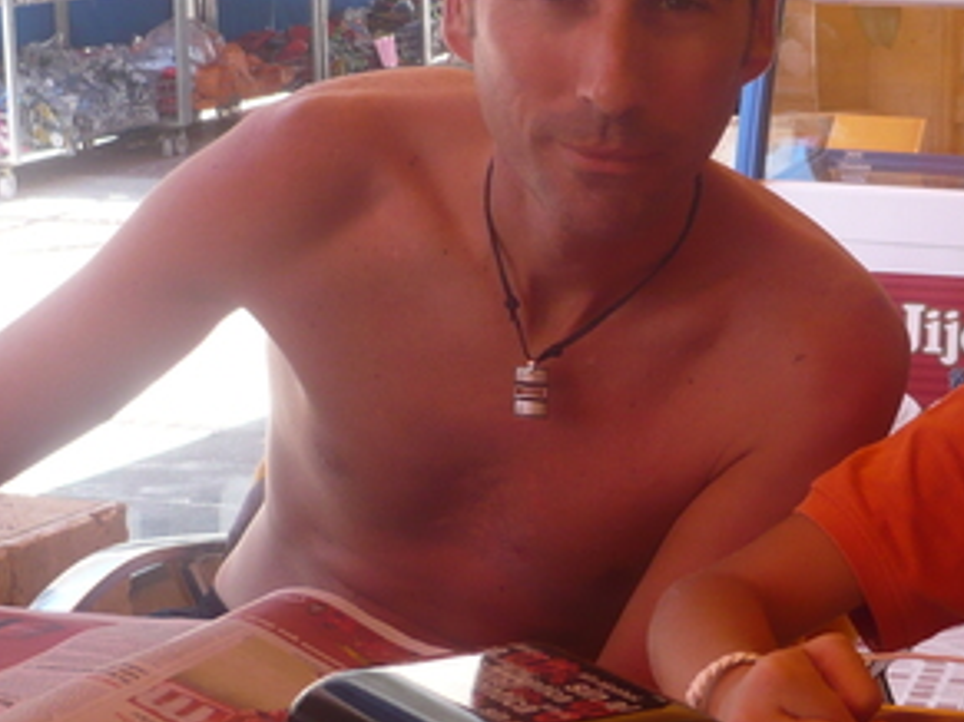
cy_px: 298
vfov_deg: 19.1
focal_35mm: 77
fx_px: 2143
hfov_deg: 25.0
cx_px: 759
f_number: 2.8
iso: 100
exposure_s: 1/200
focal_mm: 5.8
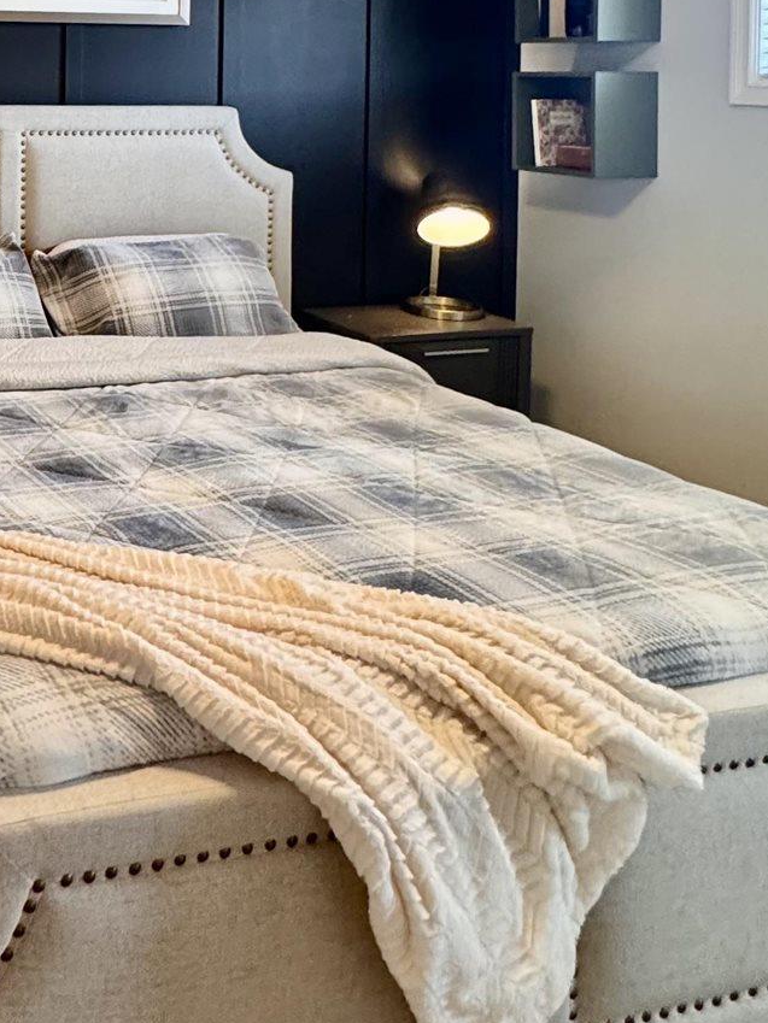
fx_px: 1124
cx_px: -121
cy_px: 82
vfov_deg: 44.1
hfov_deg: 32.2
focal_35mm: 38
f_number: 2.2
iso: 320
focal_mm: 2.22
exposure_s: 1/120
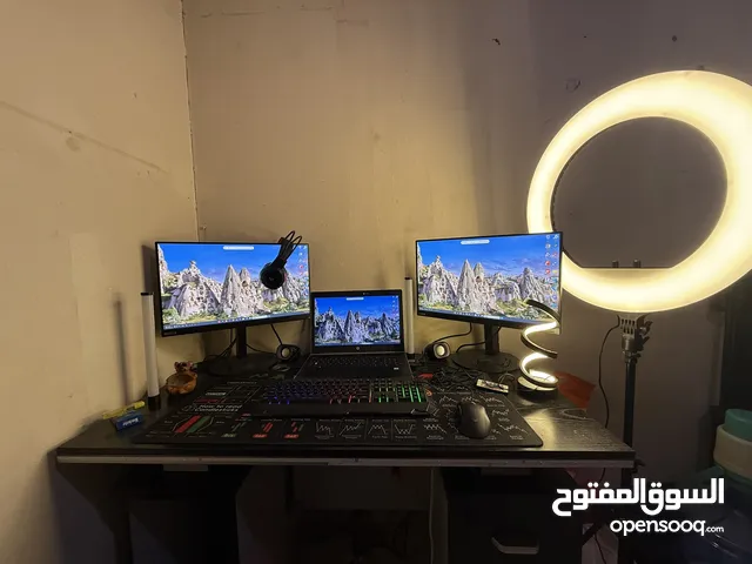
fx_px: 304
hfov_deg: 102.1
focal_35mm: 14
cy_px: 282
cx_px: 376
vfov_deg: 85.7
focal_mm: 2.22
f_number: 2.2
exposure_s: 1/50
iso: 160
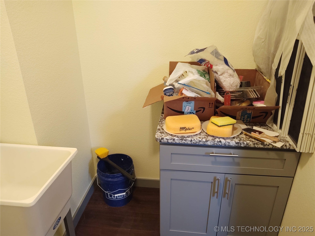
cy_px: 118
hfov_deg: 65.3
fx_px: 246
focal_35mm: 27
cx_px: 158
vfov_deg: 51.4
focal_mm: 4.75
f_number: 1.7
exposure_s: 1/30
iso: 221
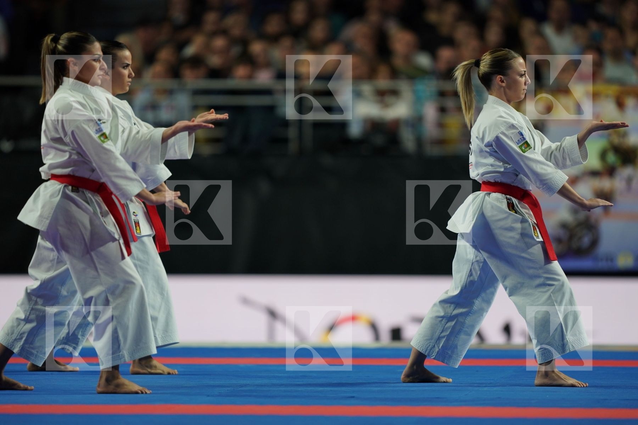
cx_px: 319
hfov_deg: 5.2
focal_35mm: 400
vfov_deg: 3.4
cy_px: 212
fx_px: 7088
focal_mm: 400
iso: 640
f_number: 2.8
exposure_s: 1/500
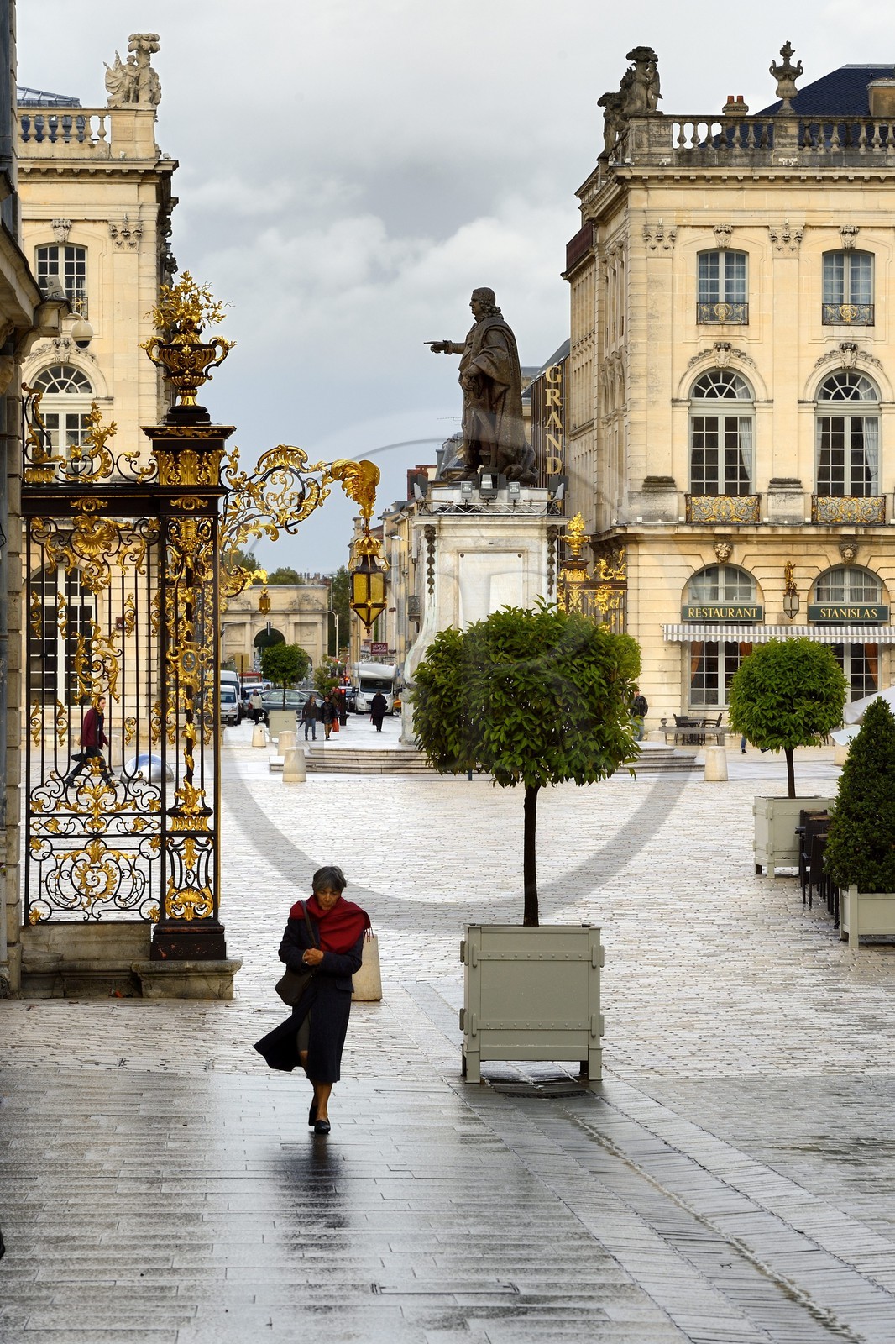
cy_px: 672
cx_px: 448
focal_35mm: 122
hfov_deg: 11.2
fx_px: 4551
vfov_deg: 16.8
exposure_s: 1/200
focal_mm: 122
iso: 200
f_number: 11
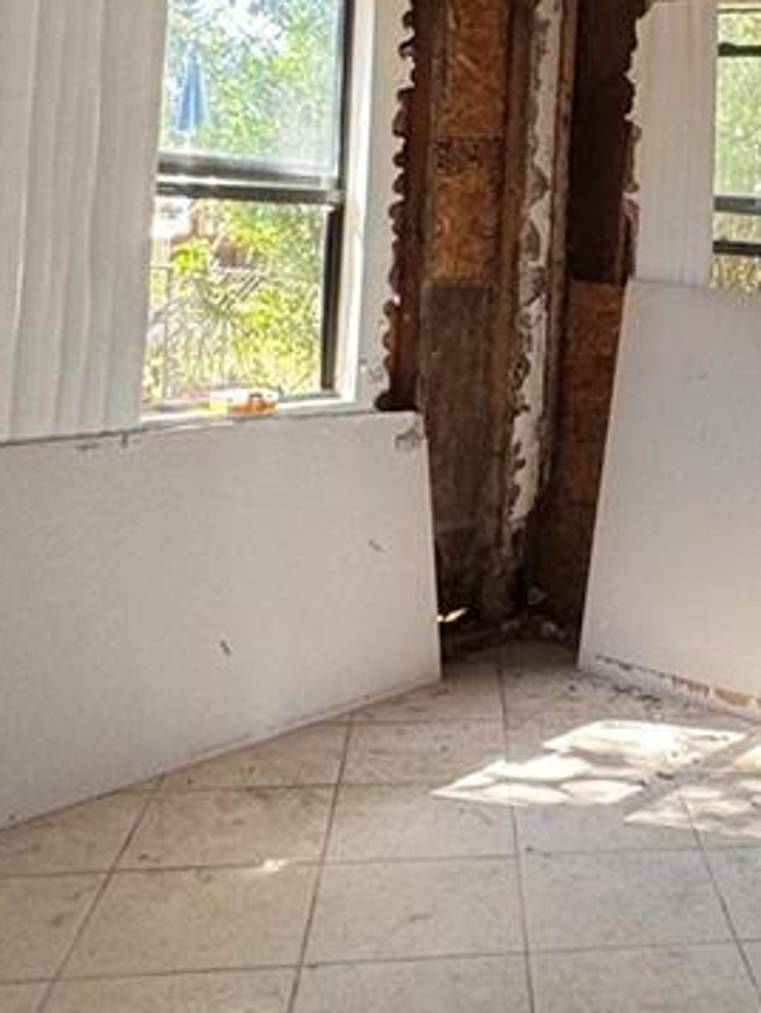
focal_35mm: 47
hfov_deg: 28.7
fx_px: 1377
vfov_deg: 39.7
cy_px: 306
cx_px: 784
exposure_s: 1/99
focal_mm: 2.22
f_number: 2.2
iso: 125
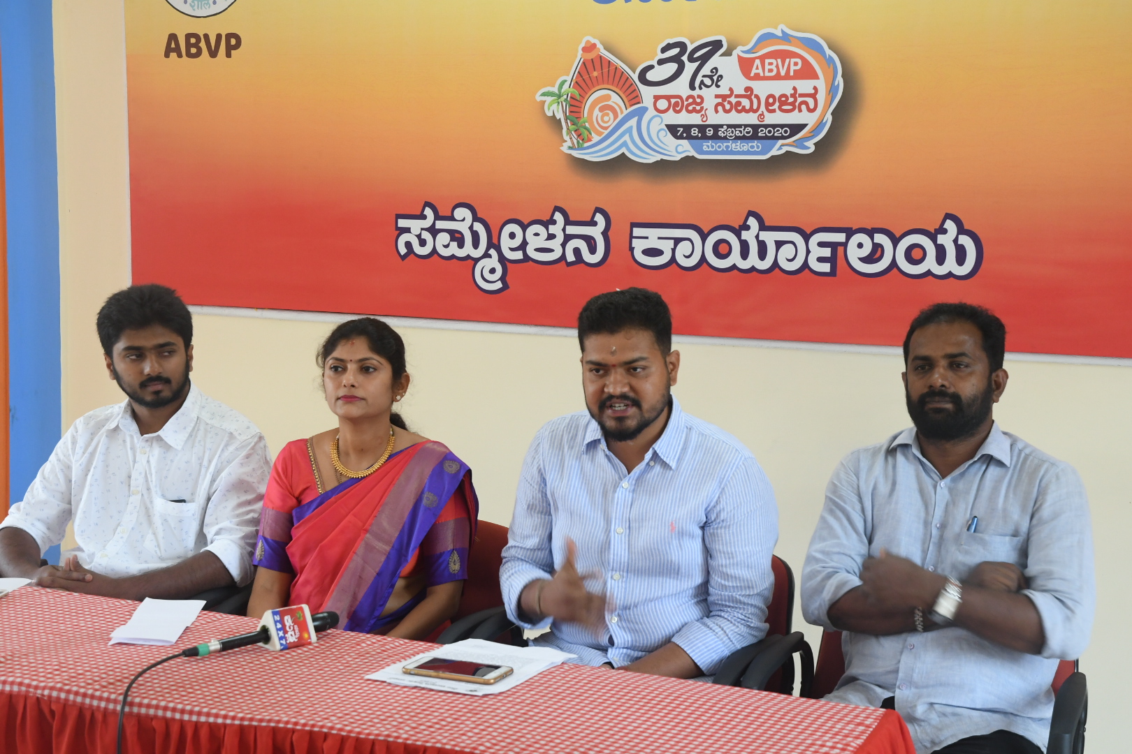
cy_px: 377
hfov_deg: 38.9
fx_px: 1604
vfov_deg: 26.5
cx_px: 566
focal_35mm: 51
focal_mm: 34
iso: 1250
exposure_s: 1/60
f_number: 5.6
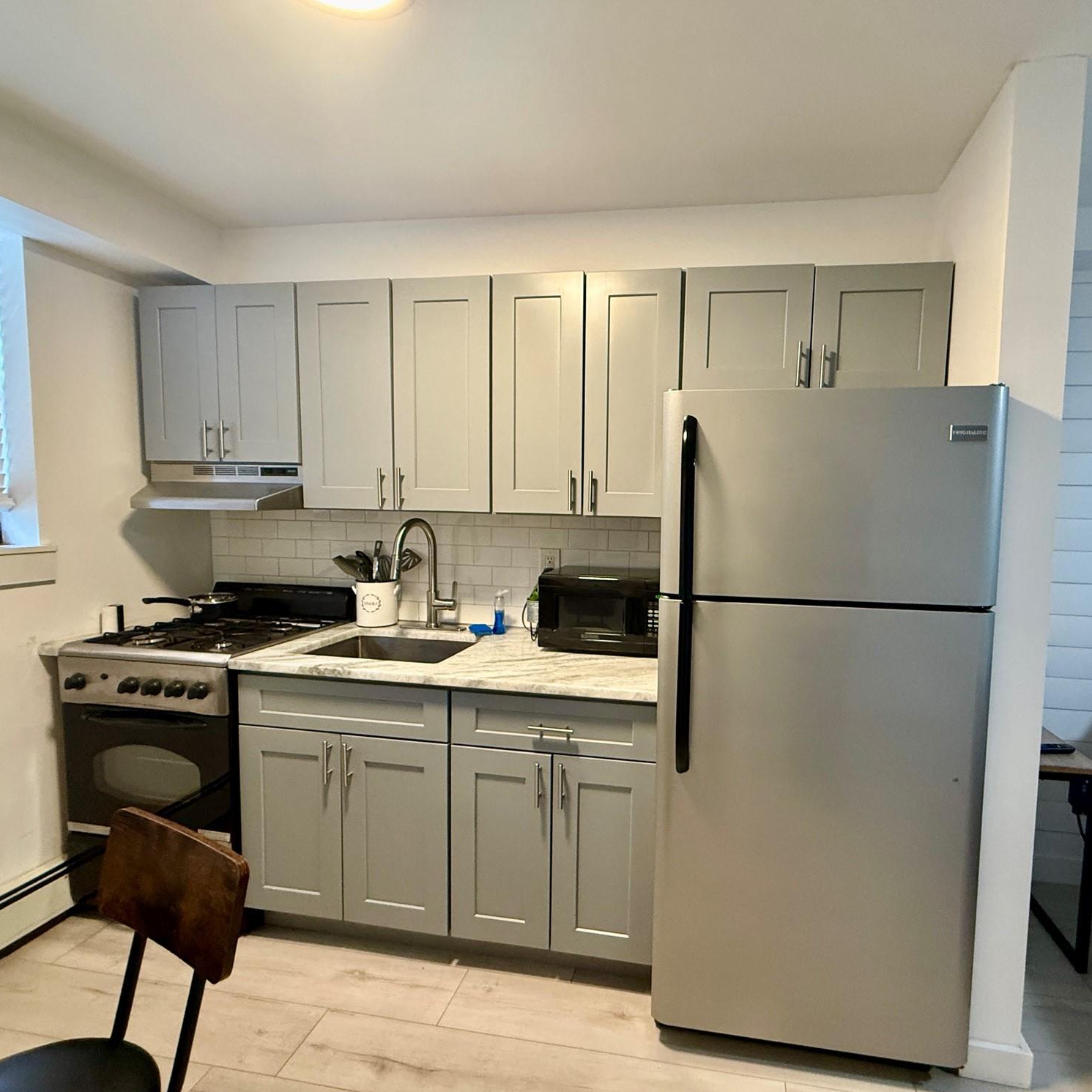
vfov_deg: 84.0
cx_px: 648
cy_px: 551
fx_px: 607
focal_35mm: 17
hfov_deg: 83.1
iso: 400
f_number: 2.2
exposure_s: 1/60
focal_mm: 2.22
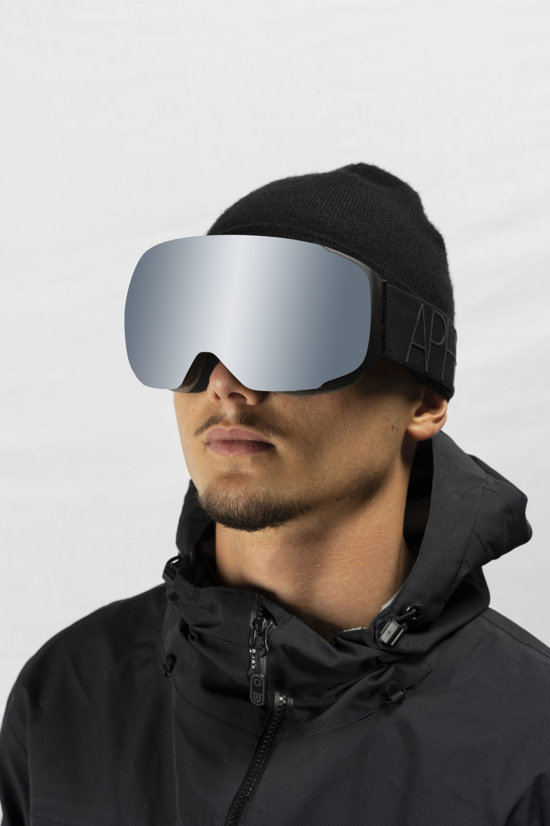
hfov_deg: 20.6
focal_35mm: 66
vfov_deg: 30.5
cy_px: 413
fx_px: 1512
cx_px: 275
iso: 100
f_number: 8
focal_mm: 66
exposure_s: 1/125
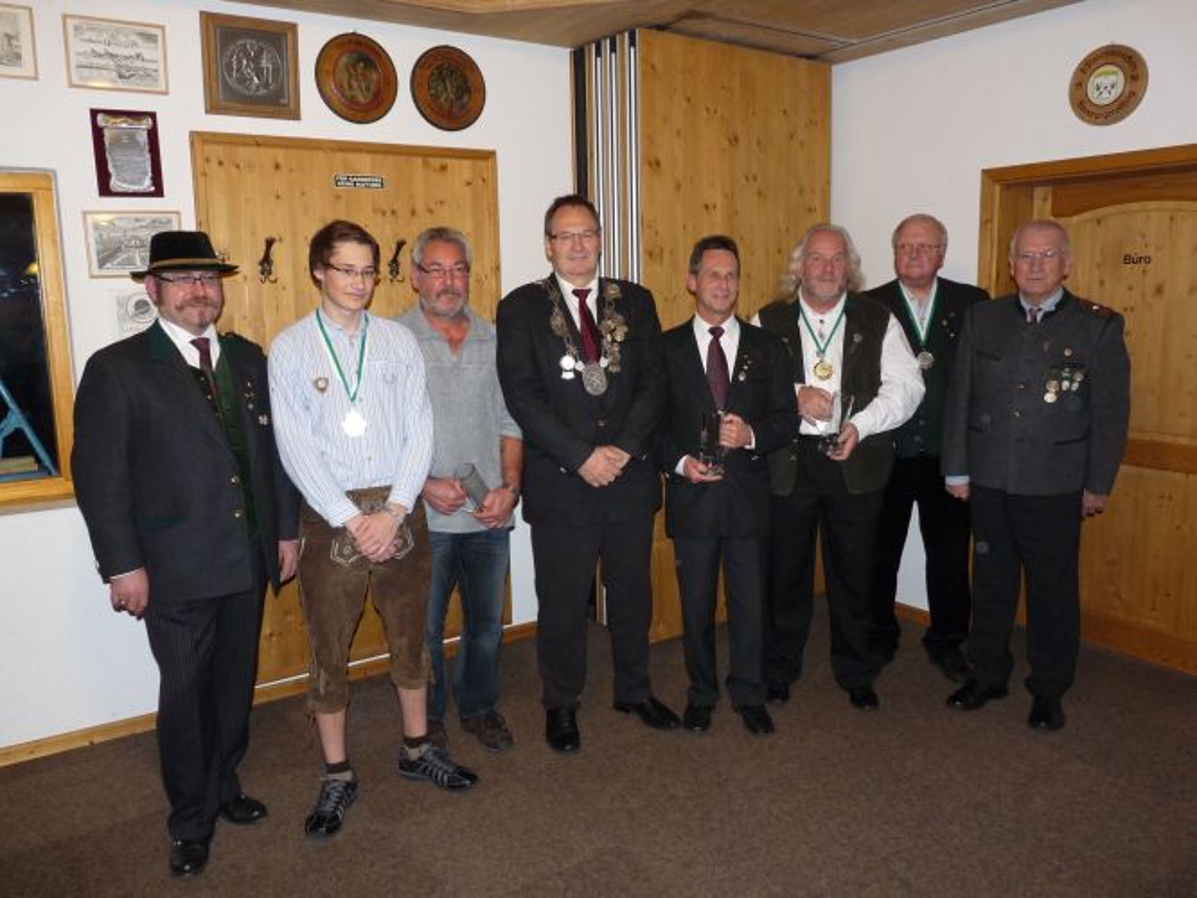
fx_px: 934
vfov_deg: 51.4
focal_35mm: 27
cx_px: 598
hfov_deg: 65.3
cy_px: 449
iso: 200
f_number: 2.8
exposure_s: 1/15
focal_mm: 4.8
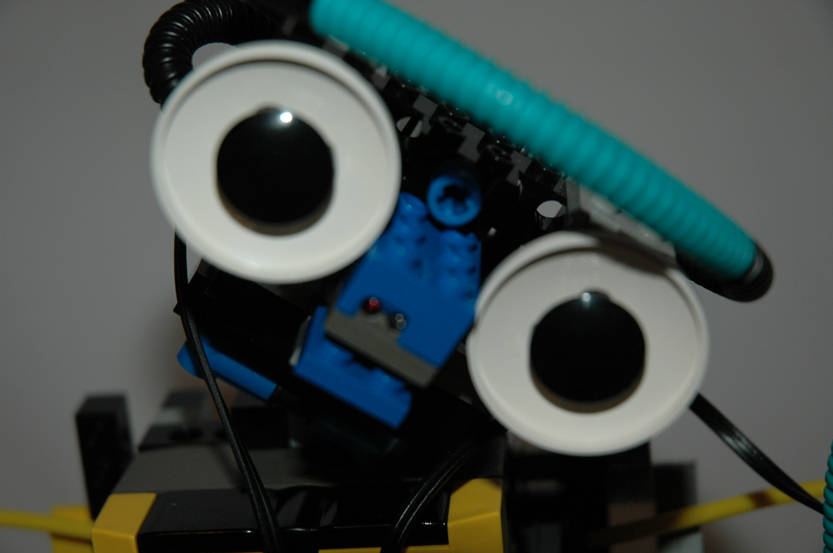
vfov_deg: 14.0
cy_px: 276
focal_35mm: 98
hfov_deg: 20.9
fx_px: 2253
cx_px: 416
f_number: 4.5
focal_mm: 65
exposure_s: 1/60
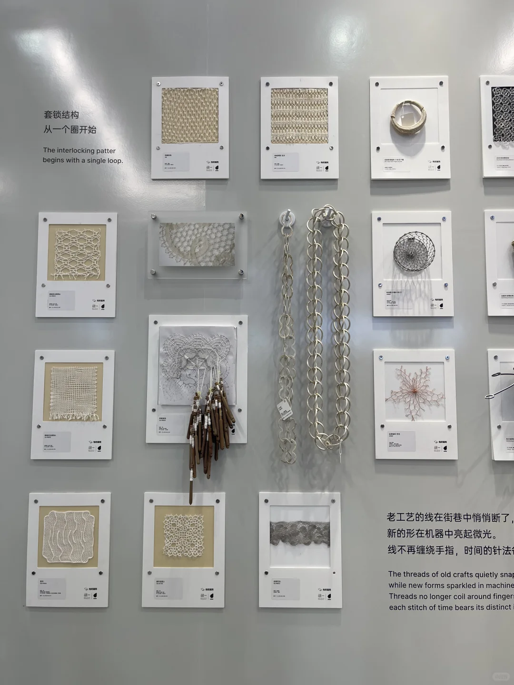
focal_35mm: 25
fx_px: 495
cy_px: 342
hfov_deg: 54.9
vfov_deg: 69.4
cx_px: 257
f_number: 1.6
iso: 32
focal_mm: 5.1
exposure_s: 1/106
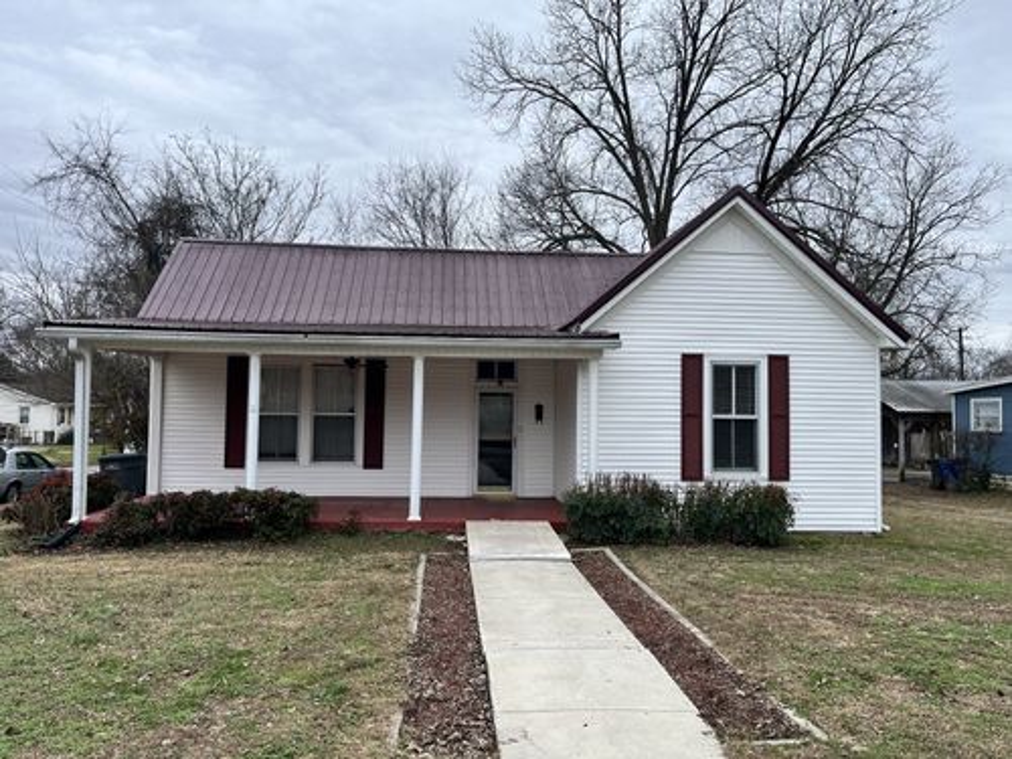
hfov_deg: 67.3
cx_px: 506
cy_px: 380
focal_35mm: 26
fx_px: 760
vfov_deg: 53.1
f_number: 1.6
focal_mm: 5.1
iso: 50
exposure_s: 1/928
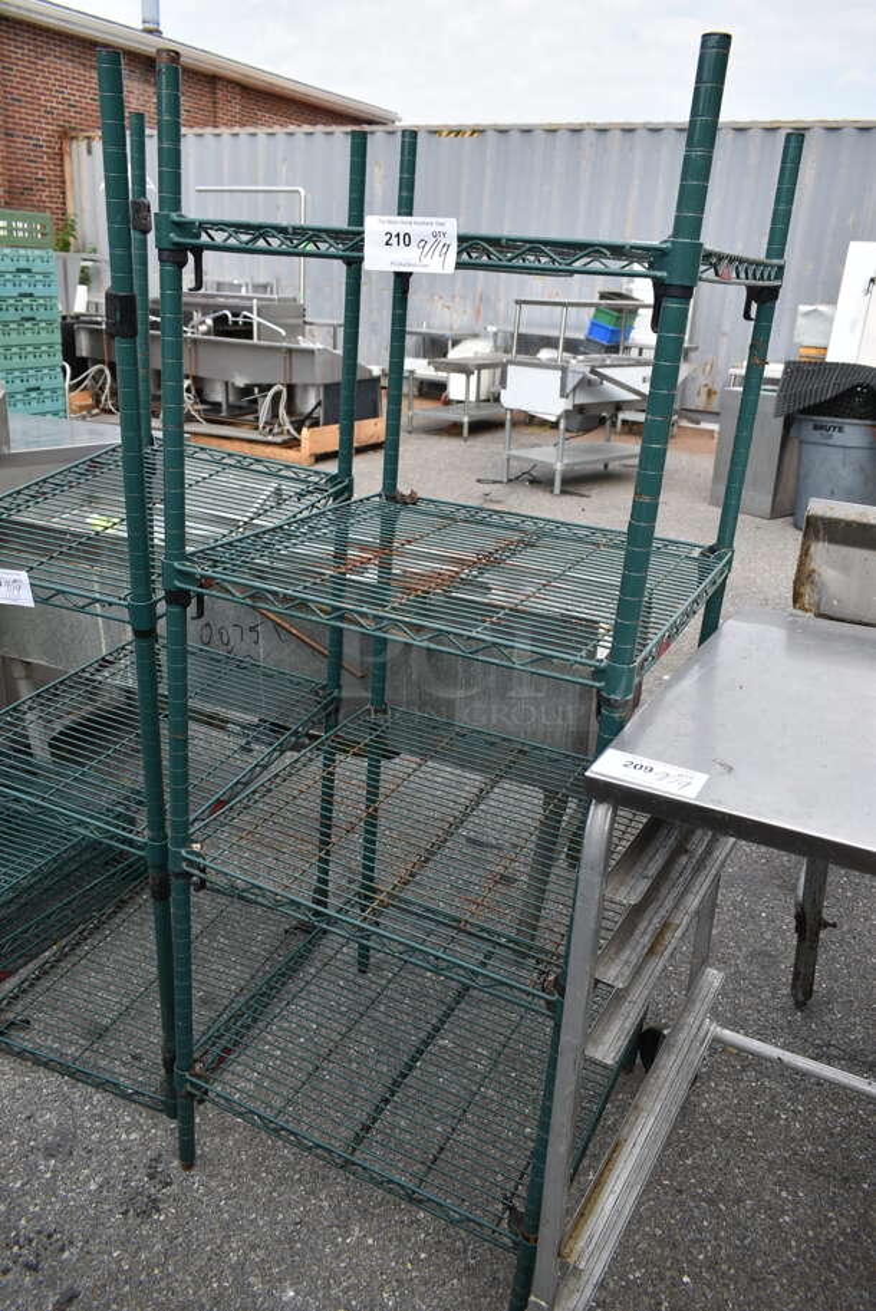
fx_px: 984
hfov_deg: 48.0
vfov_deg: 67.3
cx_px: 438
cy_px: 656
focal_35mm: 27
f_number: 6.3
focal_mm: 18
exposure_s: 1/160
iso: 100
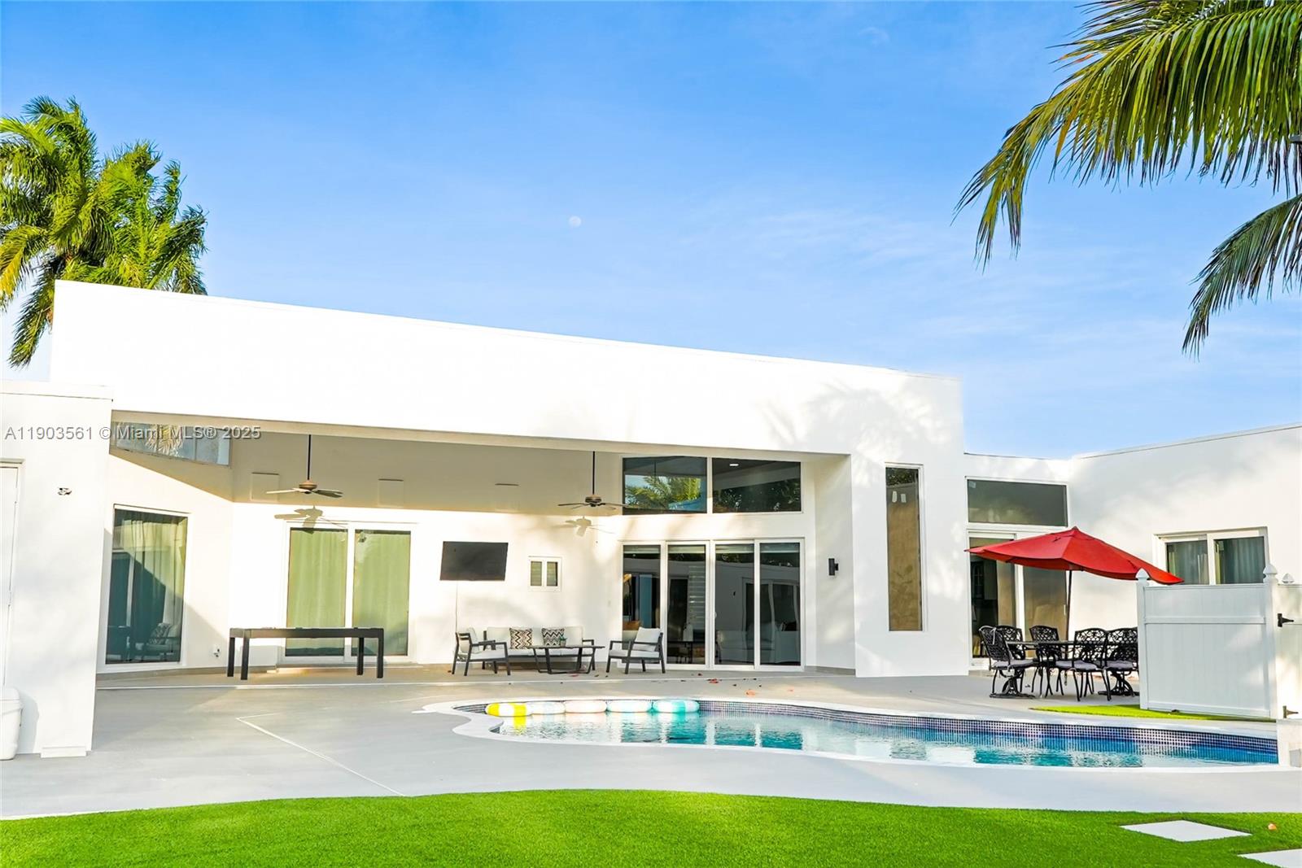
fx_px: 1302
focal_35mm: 36
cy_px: 434
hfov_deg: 53.1
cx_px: 651
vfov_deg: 36.9
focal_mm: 24
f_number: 5
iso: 640
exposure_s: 1/400
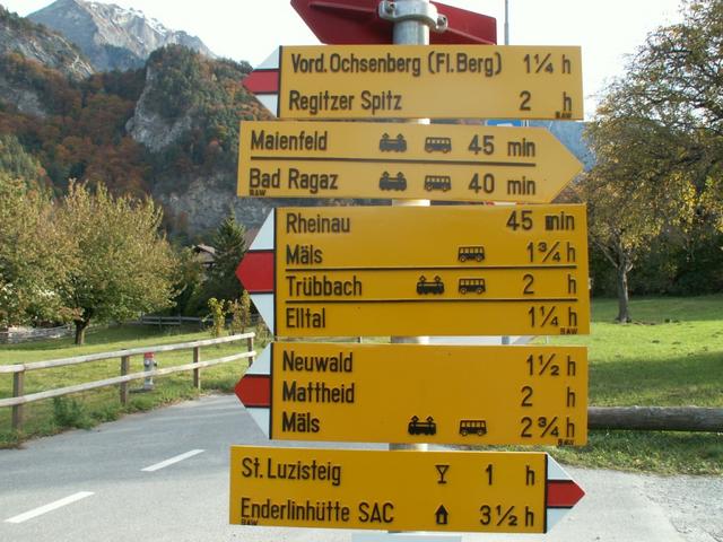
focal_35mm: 35
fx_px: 731
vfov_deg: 40.7
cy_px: 271
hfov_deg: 52.6
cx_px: 362
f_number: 4.5
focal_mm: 5.86
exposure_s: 1/100
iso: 50
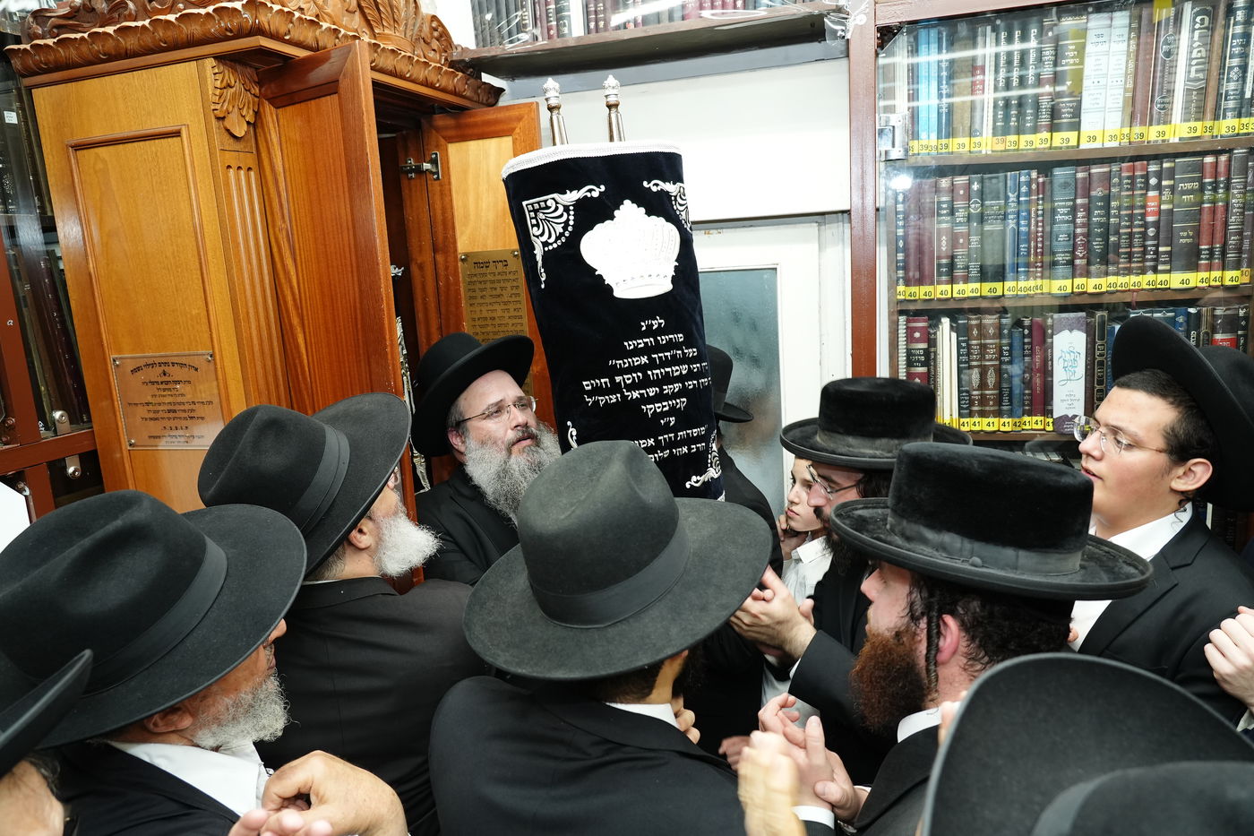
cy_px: 418
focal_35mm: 24
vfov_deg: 53.1
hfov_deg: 73.8
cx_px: 627
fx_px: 836
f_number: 5.6
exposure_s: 1/125
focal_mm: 24
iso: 1600
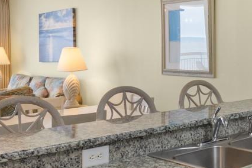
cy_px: 31
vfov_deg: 23.4
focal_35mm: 57
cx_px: 254
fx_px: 399
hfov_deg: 32.2
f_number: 4.5
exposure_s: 1/13
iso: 100
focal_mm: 10
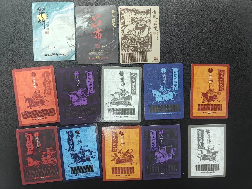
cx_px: 126
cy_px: 94
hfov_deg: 71.6
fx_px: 175
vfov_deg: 56.8
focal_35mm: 24
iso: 200
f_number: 1.8
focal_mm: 5.59
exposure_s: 1/50
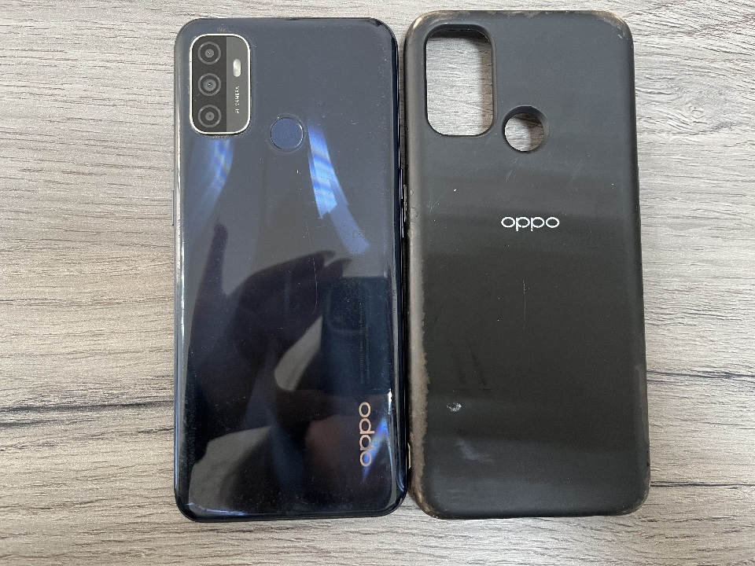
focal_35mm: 26
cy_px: 283
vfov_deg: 53.1
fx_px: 567
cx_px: 378
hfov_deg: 67.3
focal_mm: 5.1
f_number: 1.6
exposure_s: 1/50
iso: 160
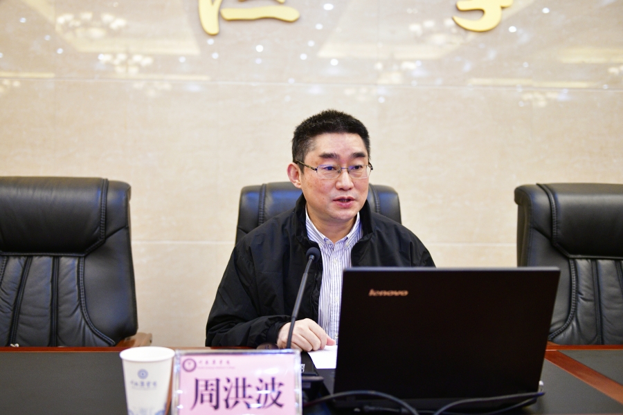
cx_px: 312
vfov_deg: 33.4
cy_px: 208
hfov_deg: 48.5
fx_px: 692
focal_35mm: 40
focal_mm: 40
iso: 3200
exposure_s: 1/250
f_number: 2.8
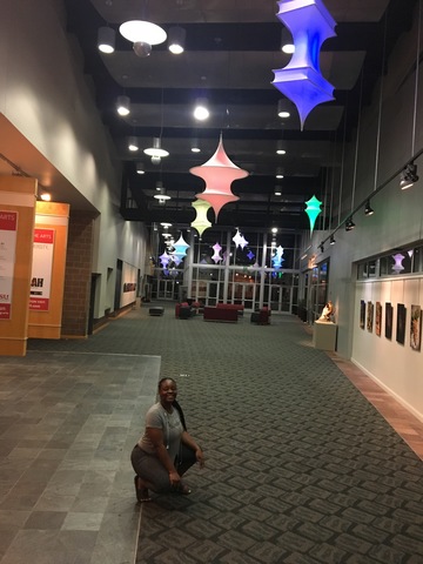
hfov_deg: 48.2
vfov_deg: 61.7
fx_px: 472
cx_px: 212
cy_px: 282
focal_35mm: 29
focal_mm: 4.15
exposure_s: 1/30
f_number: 2.2
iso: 200
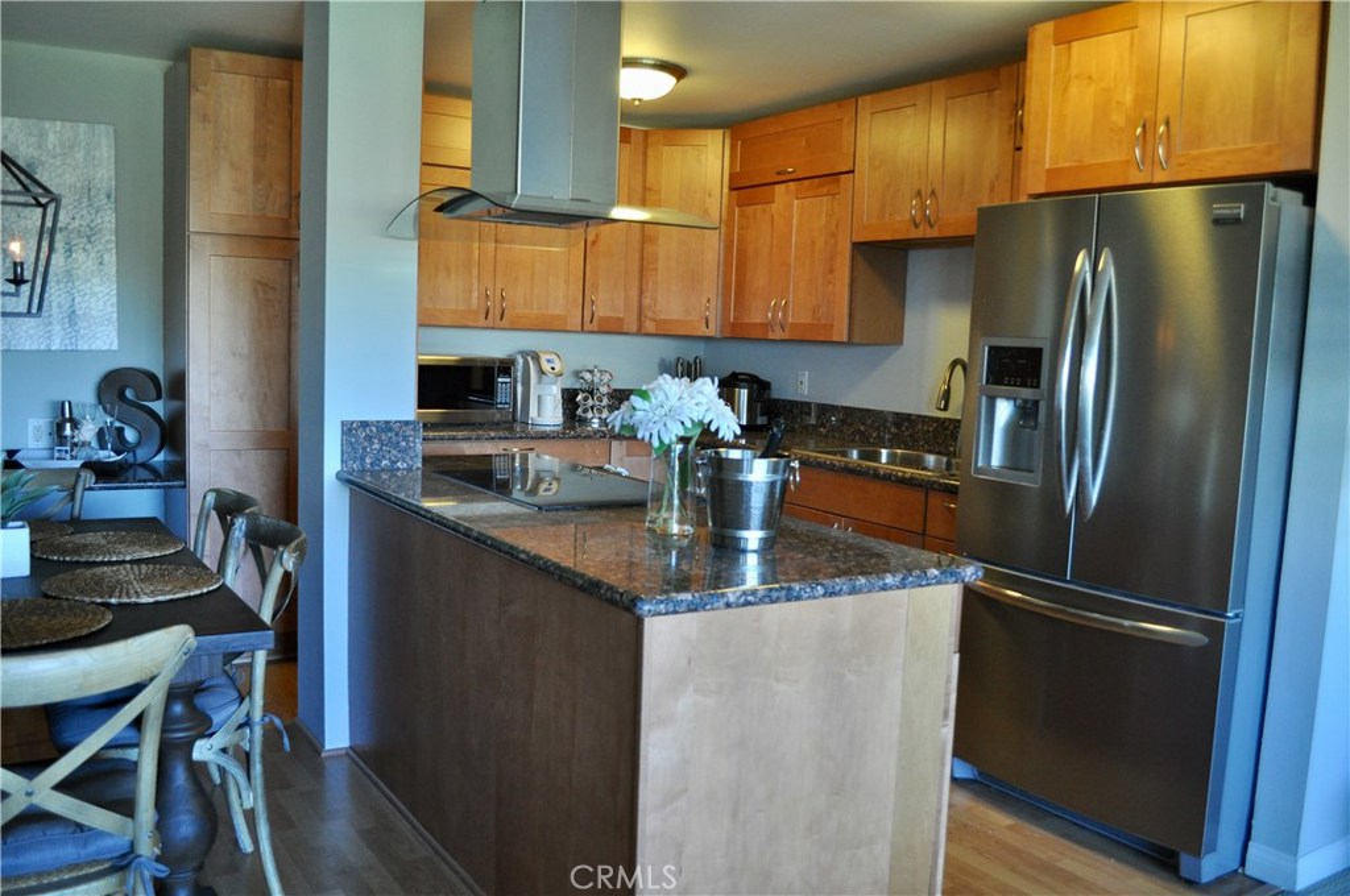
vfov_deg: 43.5
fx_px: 1124
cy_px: 448
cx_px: 675
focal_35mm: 30
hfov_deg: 62.0
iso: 800
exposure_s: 1/60
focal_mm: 20
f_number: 5
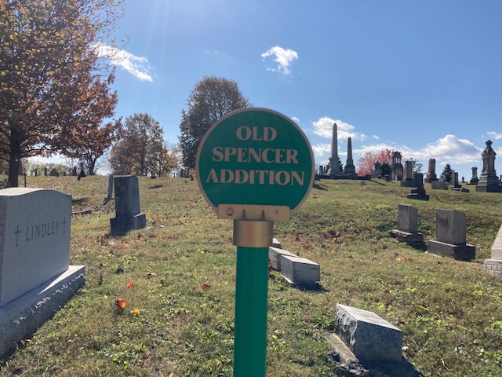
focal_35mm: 28
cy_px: 188
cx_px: 251
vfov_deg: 49.7
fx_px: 406
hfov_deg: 63.4
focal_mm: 3.99
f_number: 1.8
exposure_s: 1/3040
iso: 20
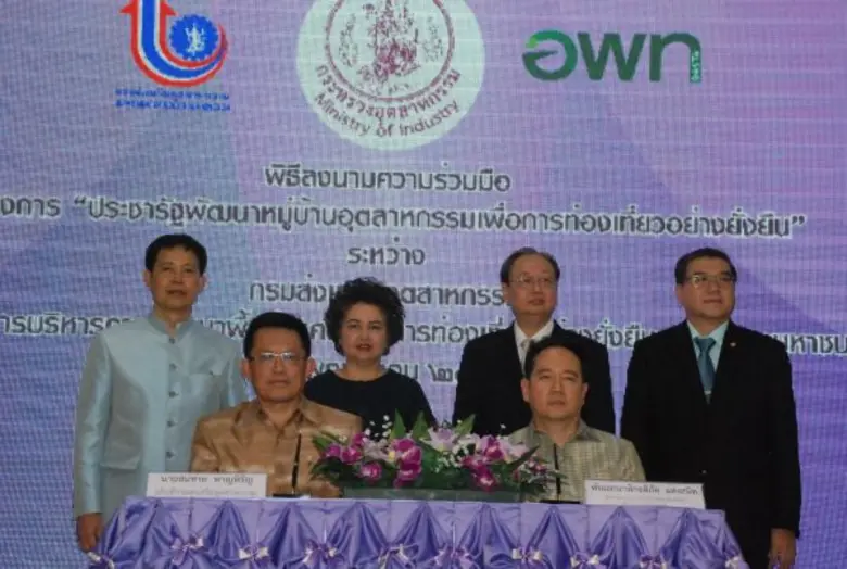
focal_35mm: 93
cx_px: 424
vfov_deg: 14.8
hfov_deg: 21.9
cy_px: 284
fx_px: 2193
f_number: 8
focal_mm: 62
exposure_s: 1/60
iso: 1600
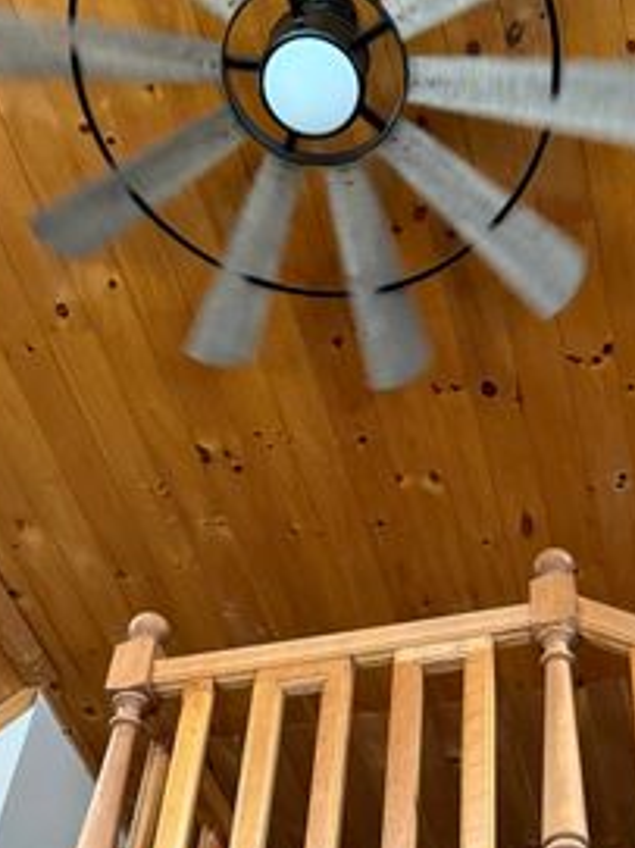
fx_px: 1444
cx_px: 435
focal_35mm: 59
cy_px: 737
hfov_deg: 24.6
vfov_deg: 31.4
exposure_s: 1/60
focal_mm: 6.76
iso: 320
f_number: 1.78
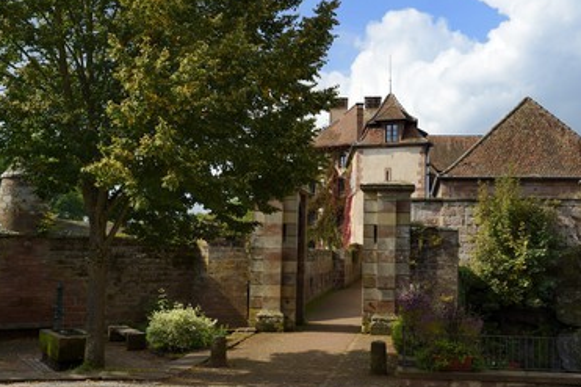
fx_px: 694
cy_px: 199
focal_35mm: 43
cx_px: 312
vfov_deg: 31.2
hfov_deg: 45.4
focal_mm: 38
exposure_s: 1/200
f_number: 13
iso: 200
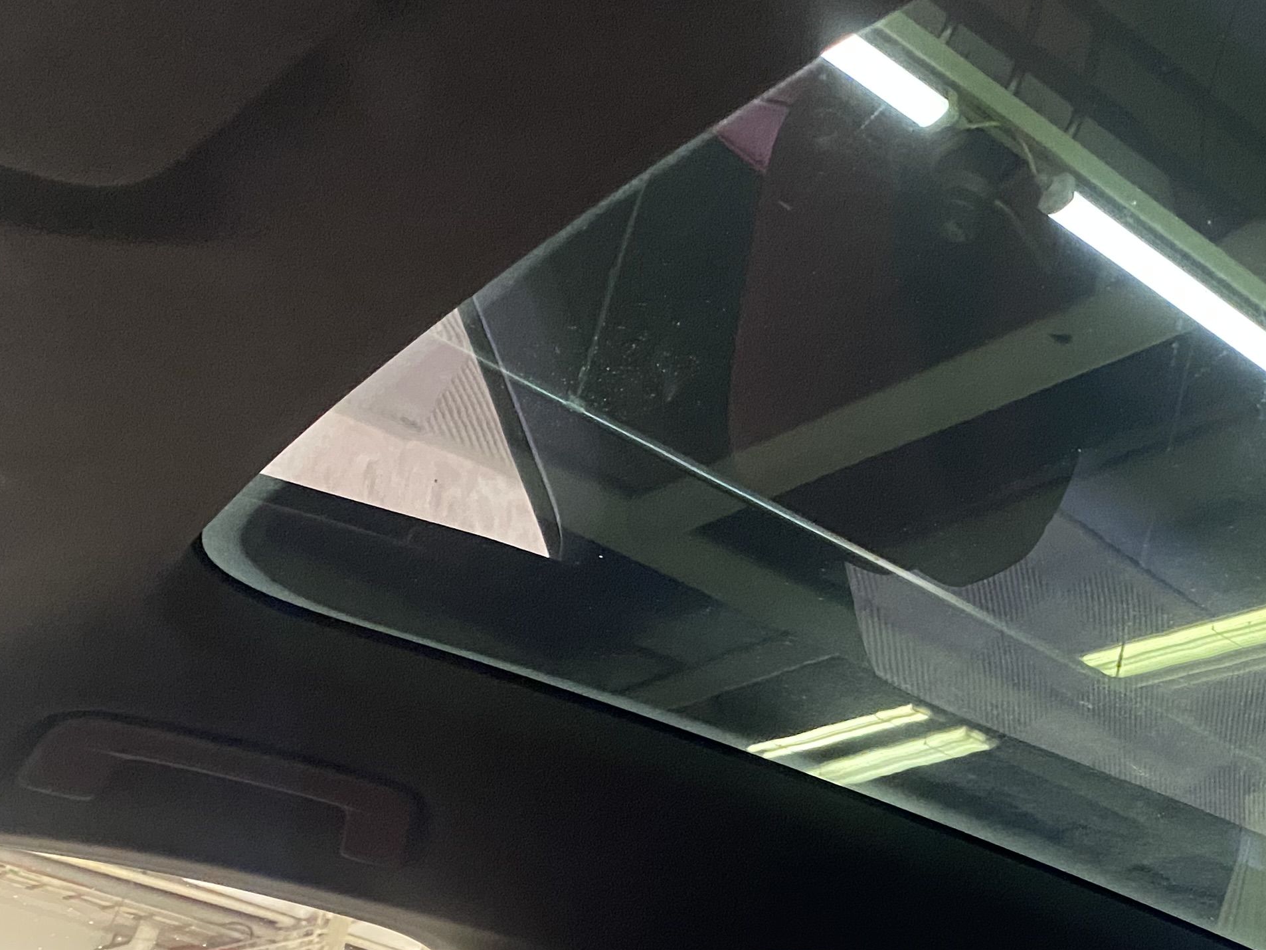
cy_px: 813
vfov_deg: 25.9
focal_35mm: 55
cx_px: 1323
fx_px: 2012
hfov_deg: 31.7
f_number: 1.8
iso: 500
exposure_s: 1/25
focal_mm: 4.25
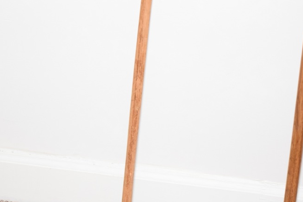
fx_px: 1067
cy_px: 153
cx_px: 128
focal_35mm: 127
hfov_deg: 16.2
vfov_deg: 10.8
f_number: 5.6
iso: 3200
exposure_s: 1/60
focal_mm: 55
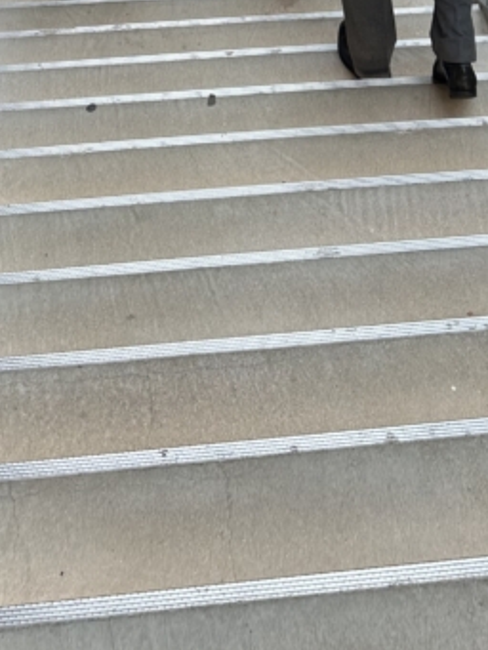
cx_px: 225
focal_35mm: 72
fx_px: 1353
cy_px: -250
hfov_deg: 20.4
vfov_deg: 23.2
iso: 64
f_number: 1.78
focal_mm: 6.86
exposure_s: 1/100
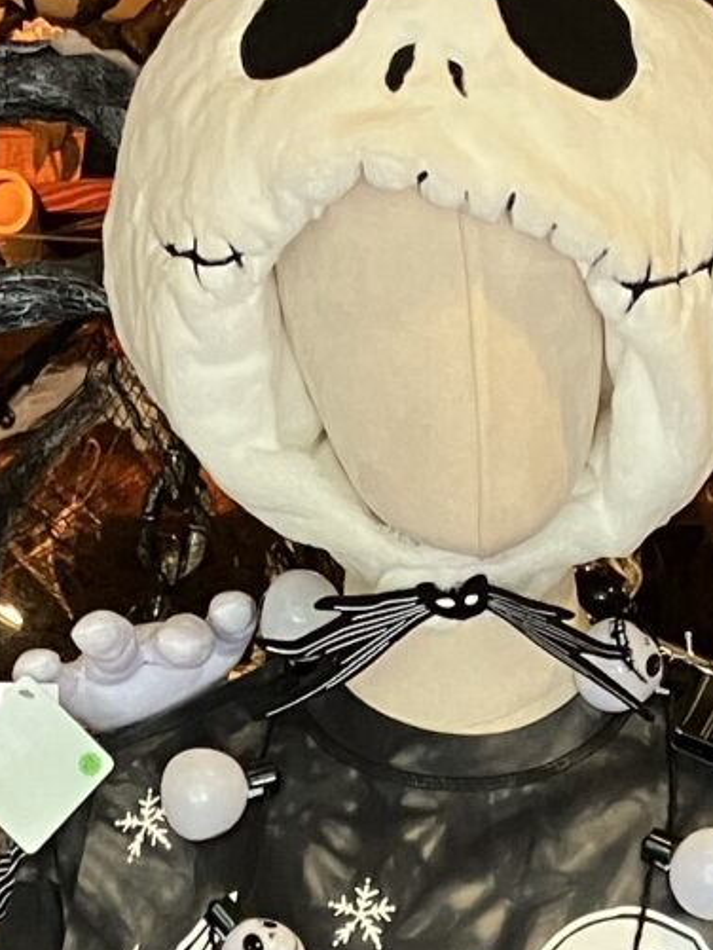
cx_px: 347
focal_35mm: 143
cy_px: 1928
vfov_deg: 12.2
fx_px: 3926
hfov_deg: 10.4
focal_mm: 3.99
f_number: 1.8
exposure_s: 1/50
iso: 100
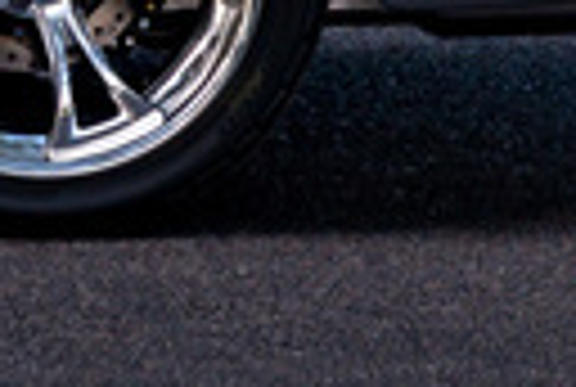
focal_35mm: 663
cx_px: -896
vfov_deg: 2.1
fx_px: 10633
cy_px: -263
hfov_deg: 3.1
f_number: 8
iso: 720
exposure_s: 1/100
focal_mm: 85
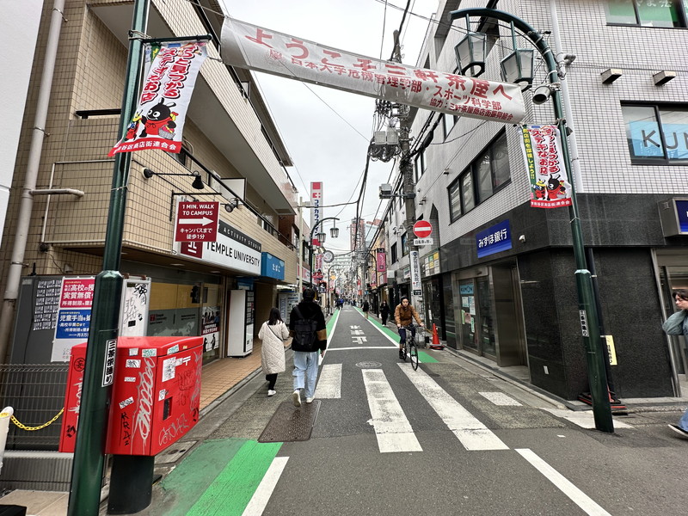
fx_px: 278
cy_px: 258
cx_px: 344
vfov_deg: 85.7
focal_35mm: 14
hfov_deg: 102.1
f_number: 2.2
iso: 40
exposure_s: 1/214
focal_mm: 2.22
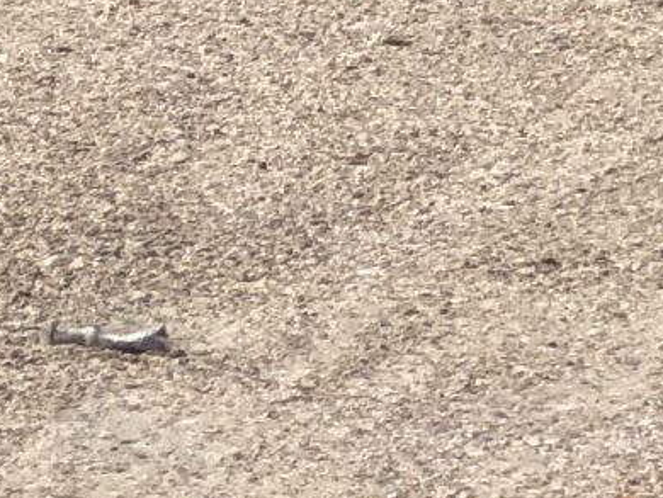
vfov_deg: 3.8
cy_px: -1108
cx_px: -962
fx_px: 7168
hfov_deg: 5.1
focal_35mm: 374
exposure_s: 1/1156
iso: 20
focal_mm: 6.6
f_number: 2.8
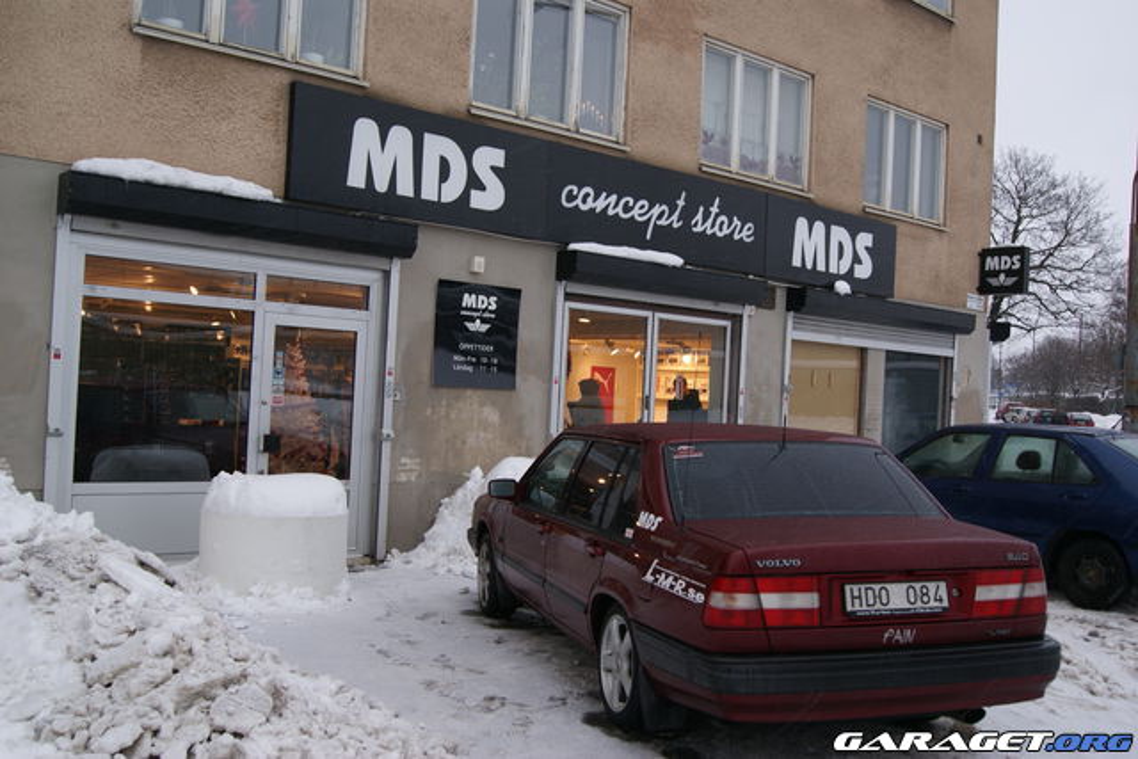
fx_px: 1043
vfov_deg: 40.0
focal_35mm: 33
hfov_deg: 57.2
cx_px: 569
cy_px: 380
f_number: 5.6
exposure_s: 1/40
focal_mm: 22
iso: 100
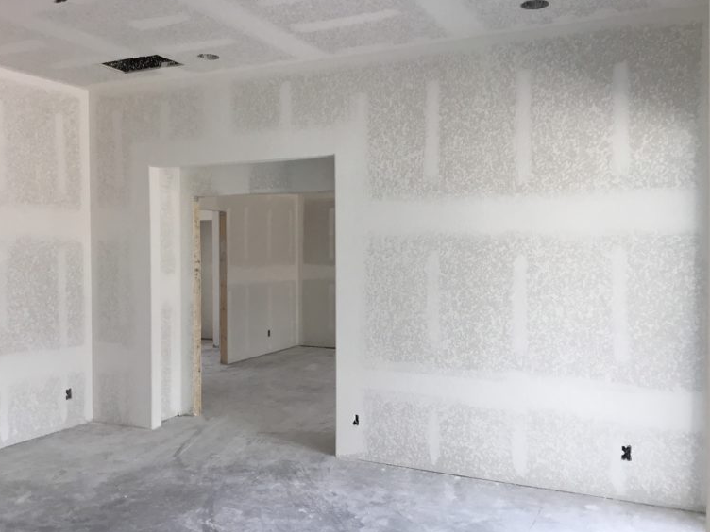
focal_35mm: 33
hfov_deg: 55.3
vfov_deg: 42.9
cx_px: 333
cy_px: 261
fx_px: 677
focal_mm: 3.3
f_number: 2.4
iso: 25
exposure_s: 1/40
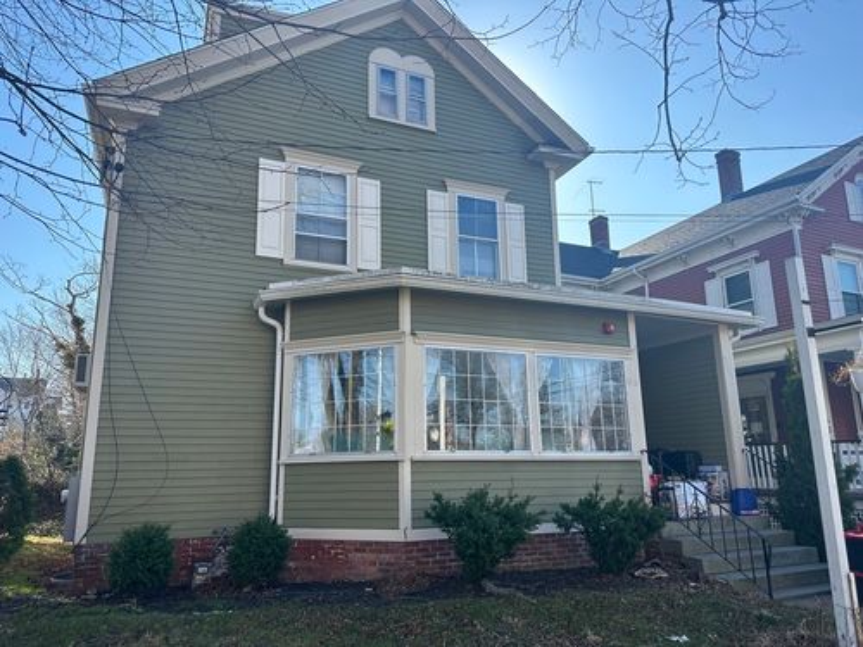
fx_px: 598
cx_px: 432
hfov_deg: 71.6
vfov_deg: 56.8
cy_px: 324
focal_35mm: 24
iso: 80
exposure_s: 1/1473
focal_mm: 6.86
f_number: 1.78
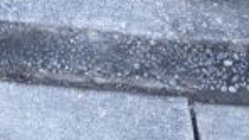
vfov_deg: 12.0
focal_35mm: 92
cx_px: -76
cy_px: -121
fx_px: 607
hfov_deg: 21.0
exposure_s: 1/122
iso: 50
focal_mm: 4.25
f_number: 1.8
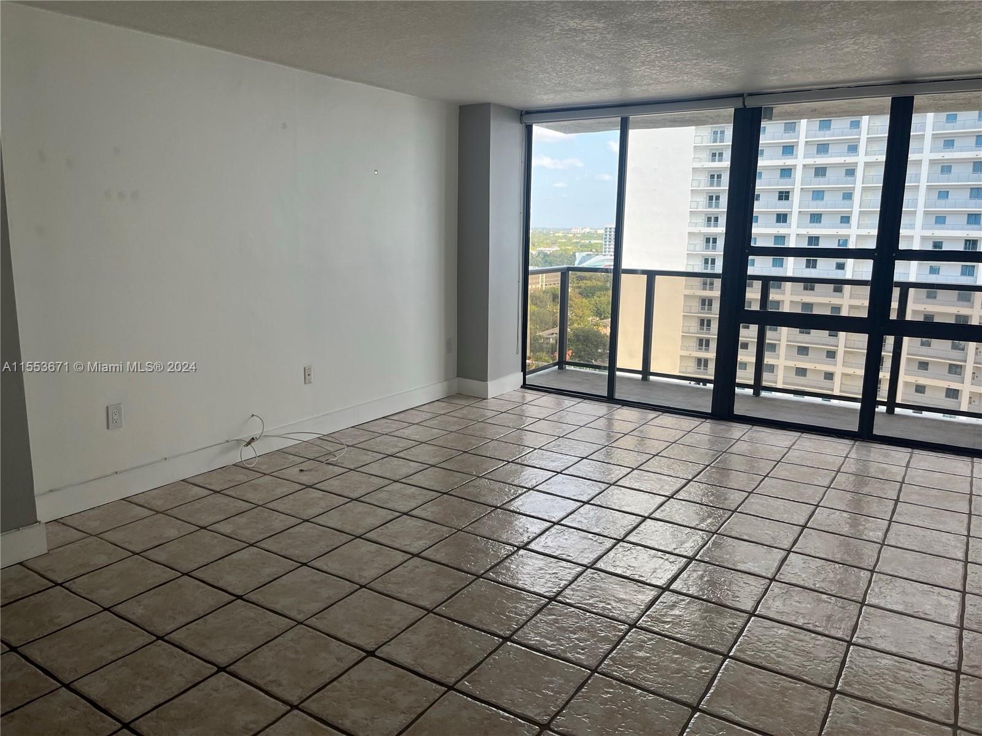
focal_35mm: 26
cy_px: 368
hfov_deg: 67.3
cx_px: 491
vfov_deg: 53.1
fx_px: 738
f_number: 1.6
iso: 50
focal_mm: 5.1
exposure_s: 1/487
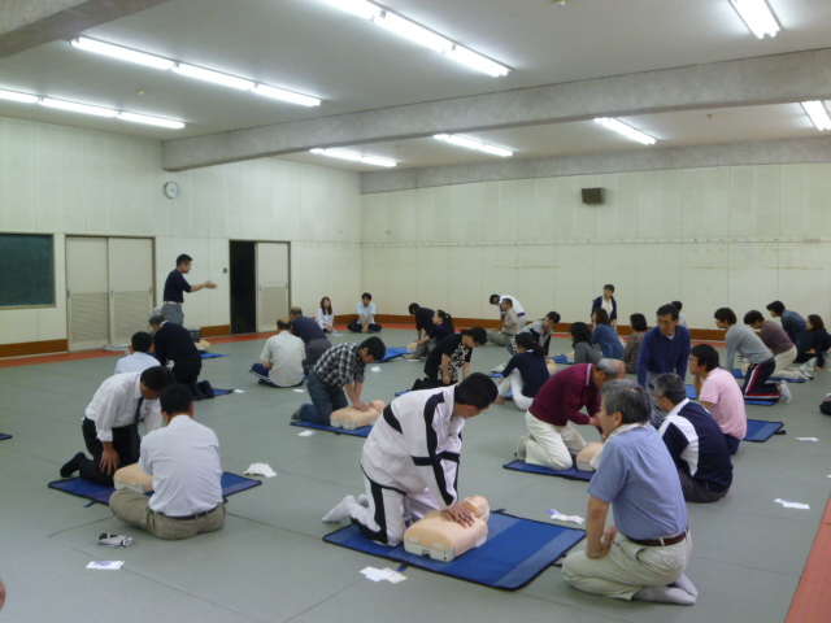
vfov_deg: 45.4
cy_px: 312
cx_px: 416
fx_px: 744
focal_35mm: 31
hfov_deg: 58.4
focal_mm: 5.5
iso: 200
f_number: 3.1
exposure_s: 1/30
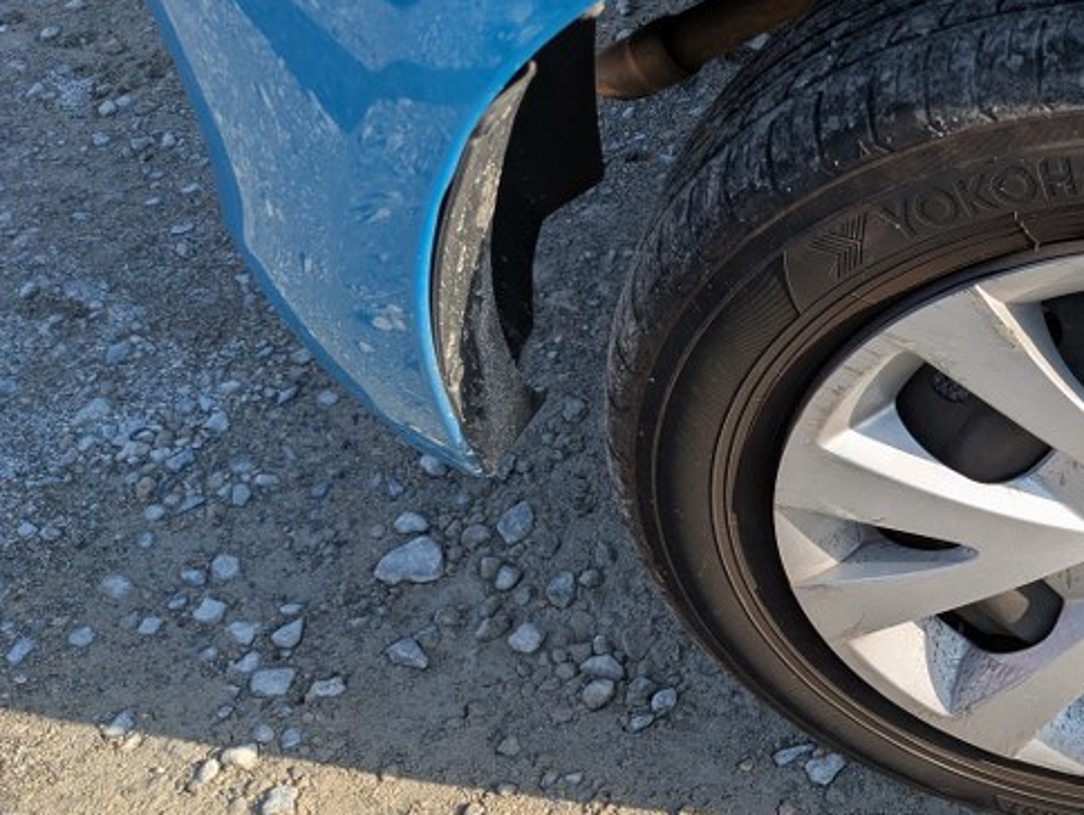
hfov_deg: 31.4
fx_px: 1724
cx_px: 1159
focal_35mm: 55
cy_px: 318
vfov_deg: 26.5
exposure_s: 1/1001
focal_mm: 5.43
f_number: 1.89
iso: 49
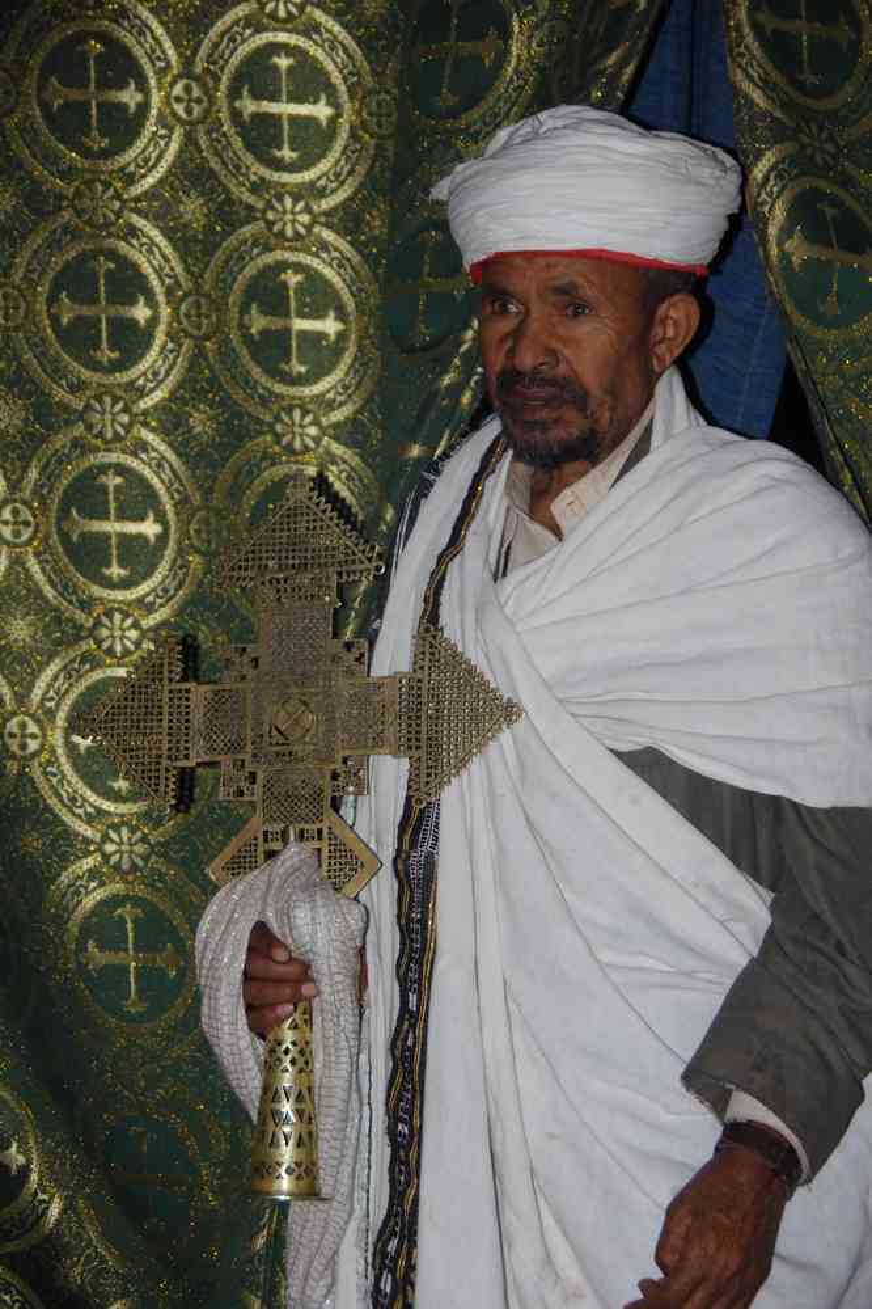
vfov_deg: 17.5
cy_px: 654
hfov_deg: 11.7
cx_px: 436
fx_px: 4251
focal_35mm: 117
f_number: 5.6
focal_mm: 77.5
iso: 3200
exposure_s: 1/125
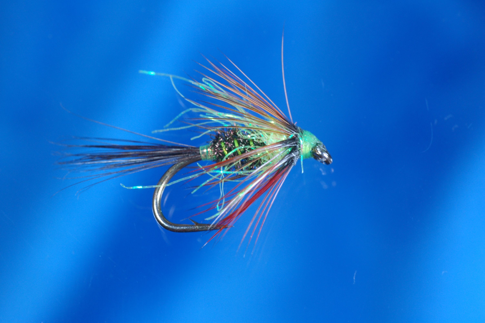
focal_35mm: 105
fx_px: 1413
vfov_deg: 13.0
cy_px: 162
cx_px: 242
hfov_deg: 19.5
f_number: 10
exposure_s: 1/10
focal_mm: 70
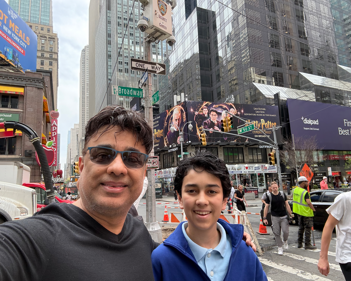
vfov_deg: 58.8
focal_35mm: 24
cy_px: 140
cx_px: 177
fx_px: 249
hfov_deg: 70.3
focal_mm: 2.69
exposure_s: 1/252
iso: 40
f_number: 1.9
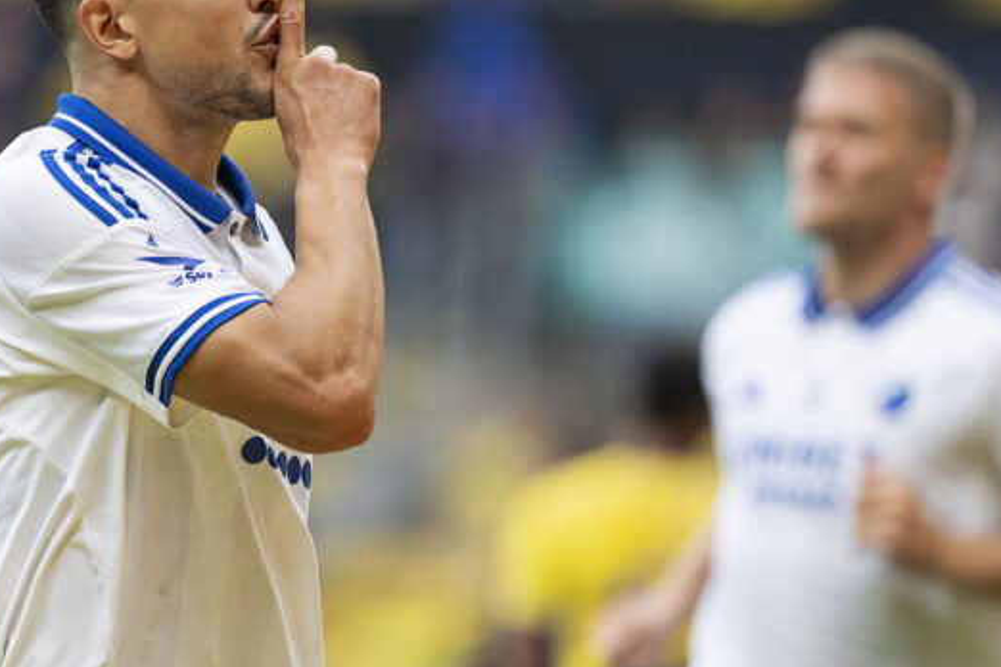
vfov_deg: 2.3
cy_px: 405
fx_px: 16376
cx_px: 282
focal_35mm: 589
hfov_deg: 3.5
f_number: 2.8
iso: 1000
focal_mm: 300
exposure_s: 1/2000
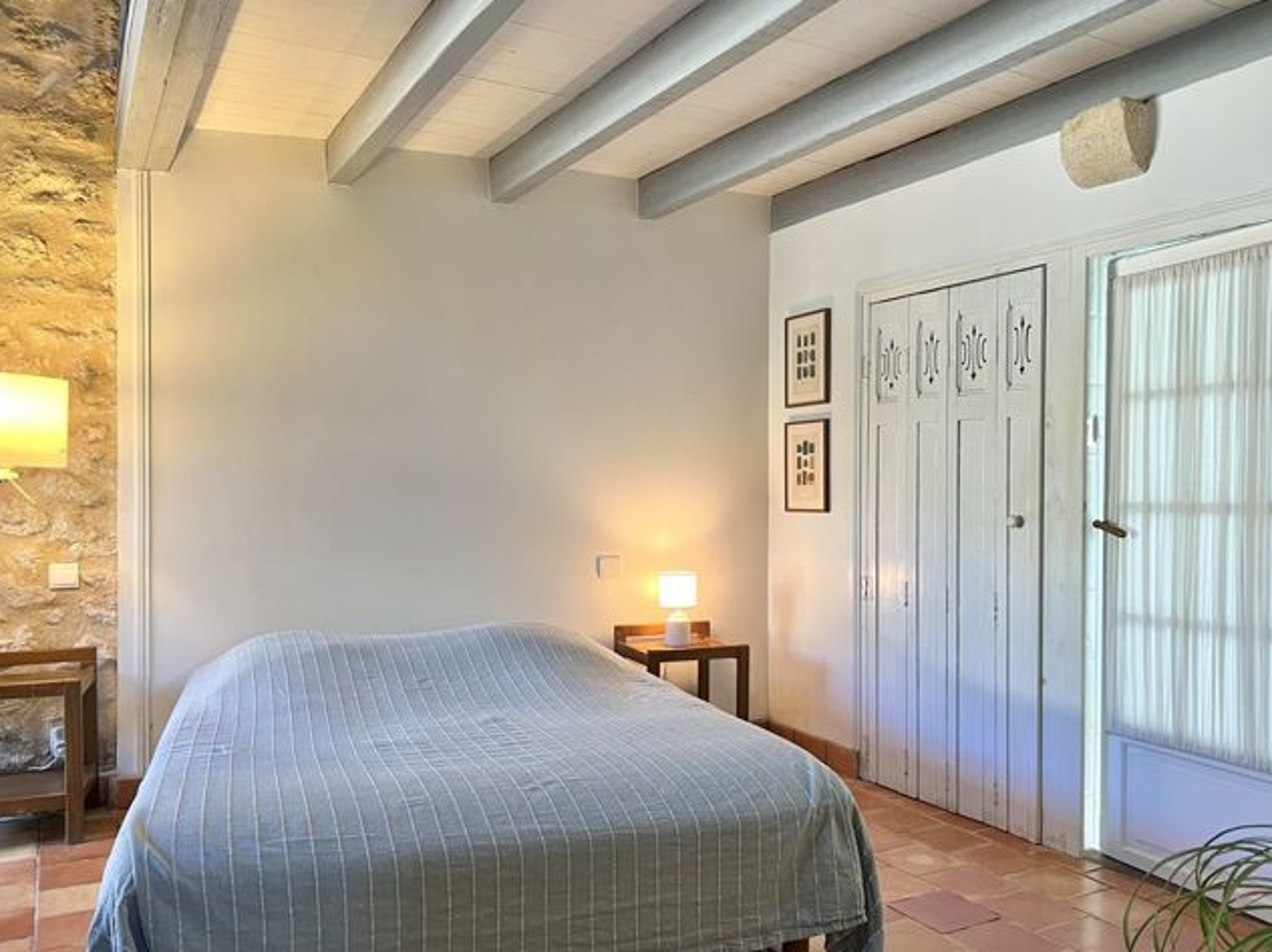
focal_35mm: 29
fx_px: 1065
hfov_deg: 61.6
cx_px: 701
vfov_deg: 48.2
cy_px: 501
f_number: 1.5
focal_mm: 5.7
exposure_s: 1/50
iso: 80
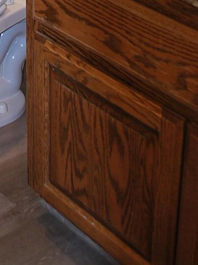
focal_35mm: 95
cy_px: -139
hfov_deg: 15.1
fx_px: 725
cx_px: -21
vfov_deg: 18.2
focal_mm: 18
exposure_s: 1/60
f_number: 3.5
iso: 200
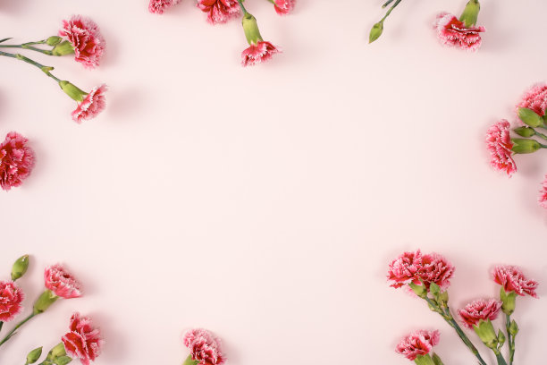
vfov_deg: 18.2
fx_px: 1139
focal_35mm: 75
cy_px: 182
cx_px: 274
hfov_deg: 27.0
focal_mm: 75
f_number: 9
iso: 100
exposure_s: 1/125
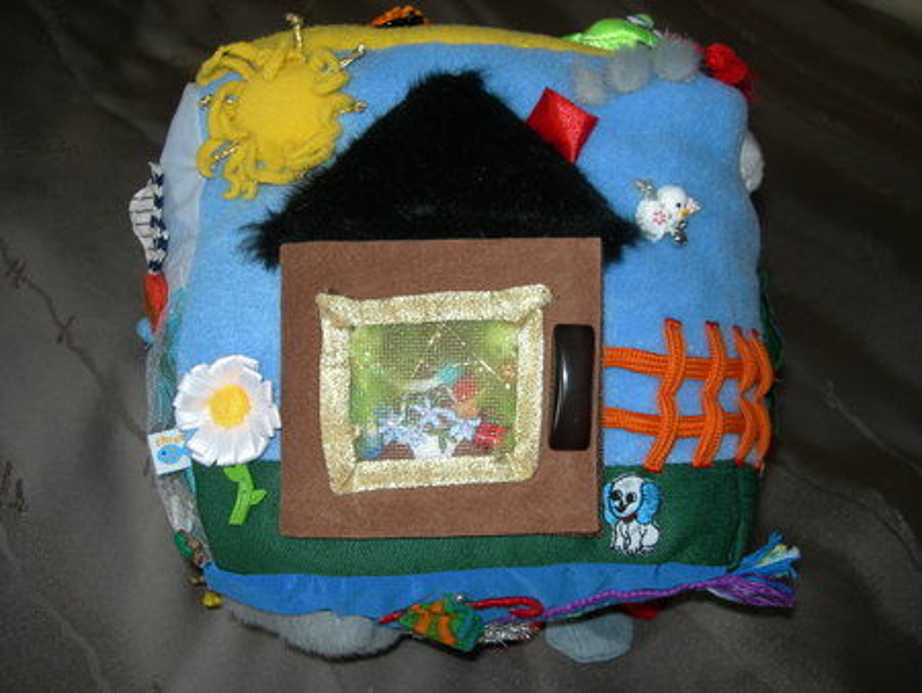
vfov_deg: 37.8
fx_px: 1013
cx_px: 461
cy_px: 346
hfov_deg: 49.0
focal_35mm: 38
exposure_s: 1/60.1
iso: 50
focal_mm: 7.8
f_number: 2.8
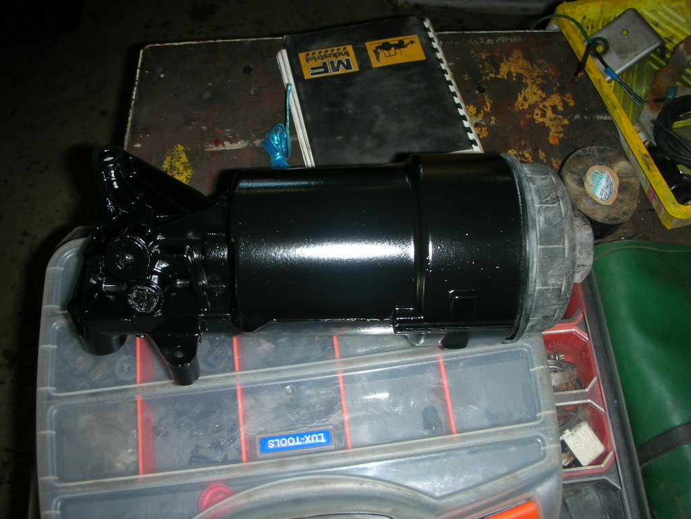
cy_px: 260
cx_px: 346
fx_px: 699
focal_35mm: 35
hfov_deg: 52.6
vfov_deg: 40.7
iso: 50
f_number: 3
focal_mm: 5.8
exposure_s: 1/60.1
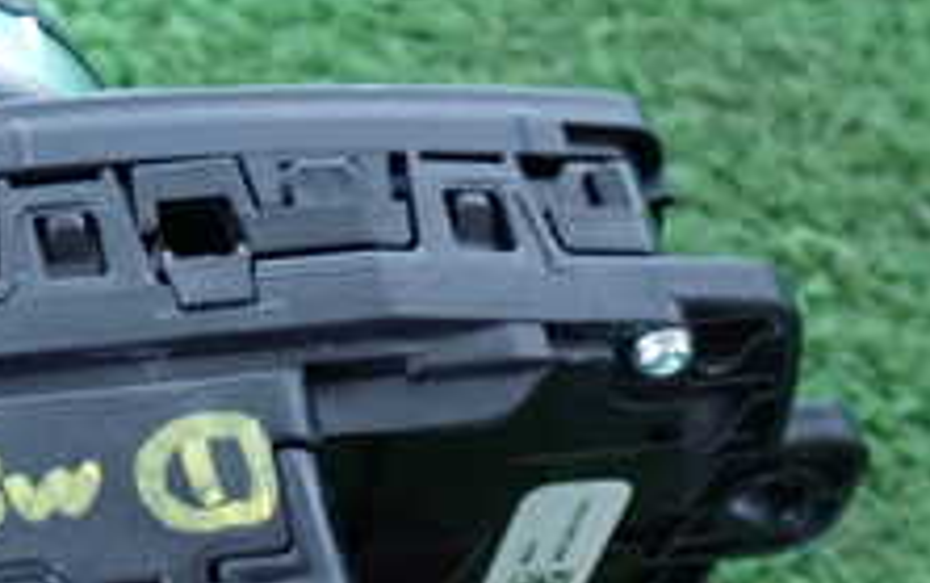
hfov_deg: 18.3
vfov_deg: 11.9
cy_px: 591
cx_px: -113
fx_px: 2764
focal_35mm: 109
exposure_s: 1/25
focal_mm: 6.83
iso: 800
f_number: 2.7
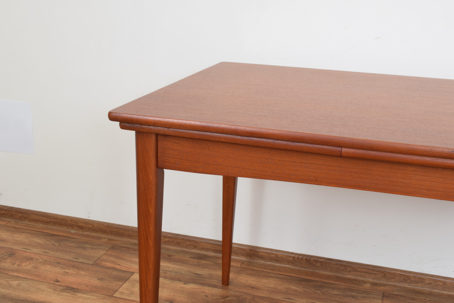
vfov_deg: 28.9
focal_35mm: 46
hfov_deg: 42.3
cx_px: 227
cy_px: 152
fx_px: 586
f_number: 29
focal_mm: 31
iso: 100
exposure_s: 4
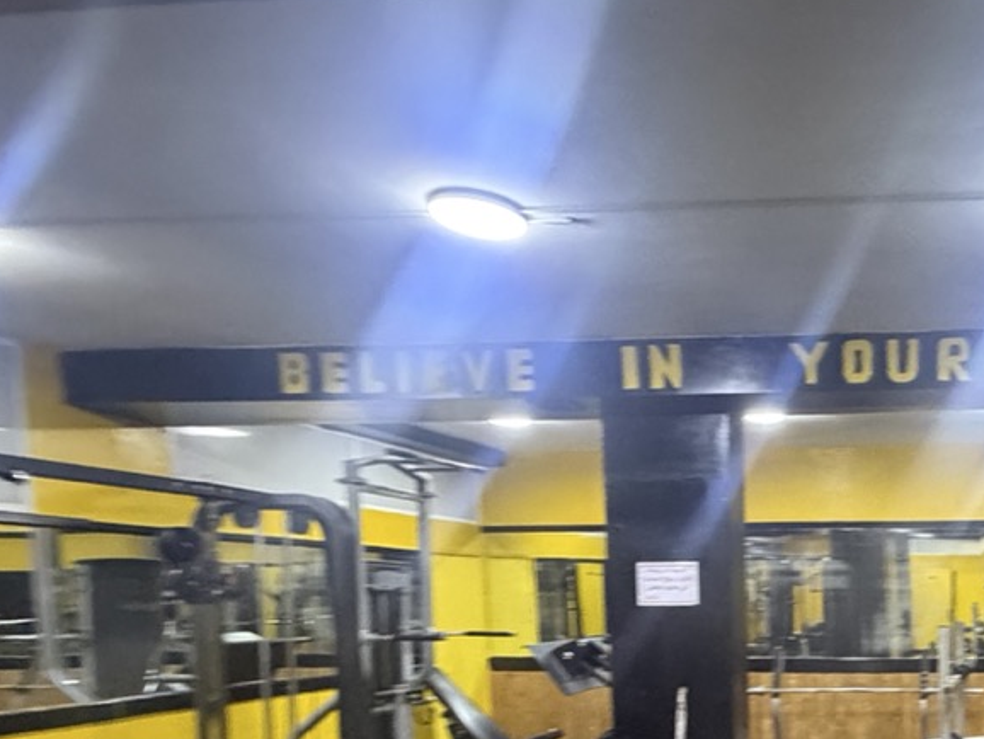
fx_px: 882
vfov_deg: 42.0
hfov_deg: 50.5
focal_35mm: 31
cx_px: 918
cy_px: 659
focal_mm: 2.22
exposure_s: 1/50
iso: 640
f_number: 2.2
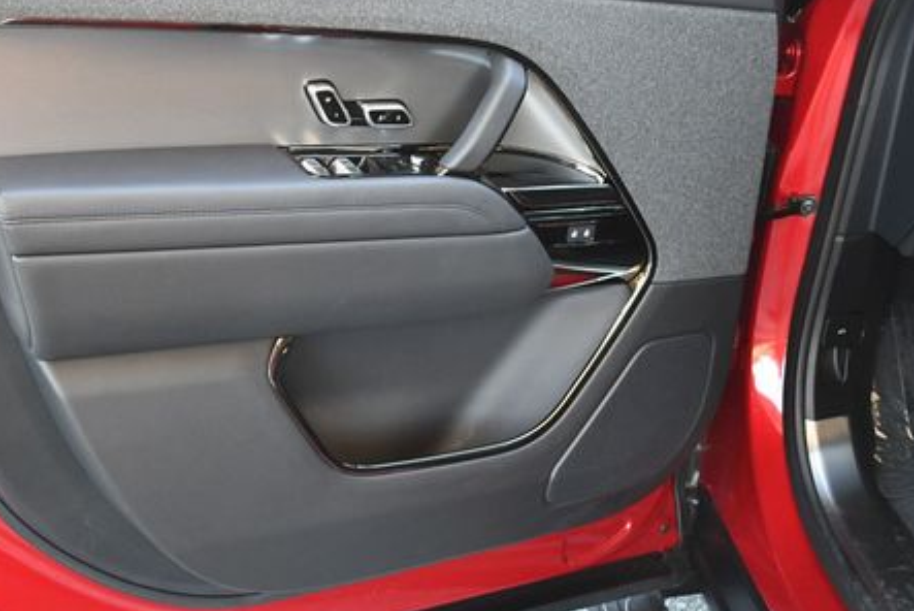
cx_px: 320
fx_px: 1321
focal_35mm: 52
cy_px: 266
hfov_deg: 37.8
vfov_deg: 26.0
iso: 800
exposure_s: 1/200
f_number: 3.5
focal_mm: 18
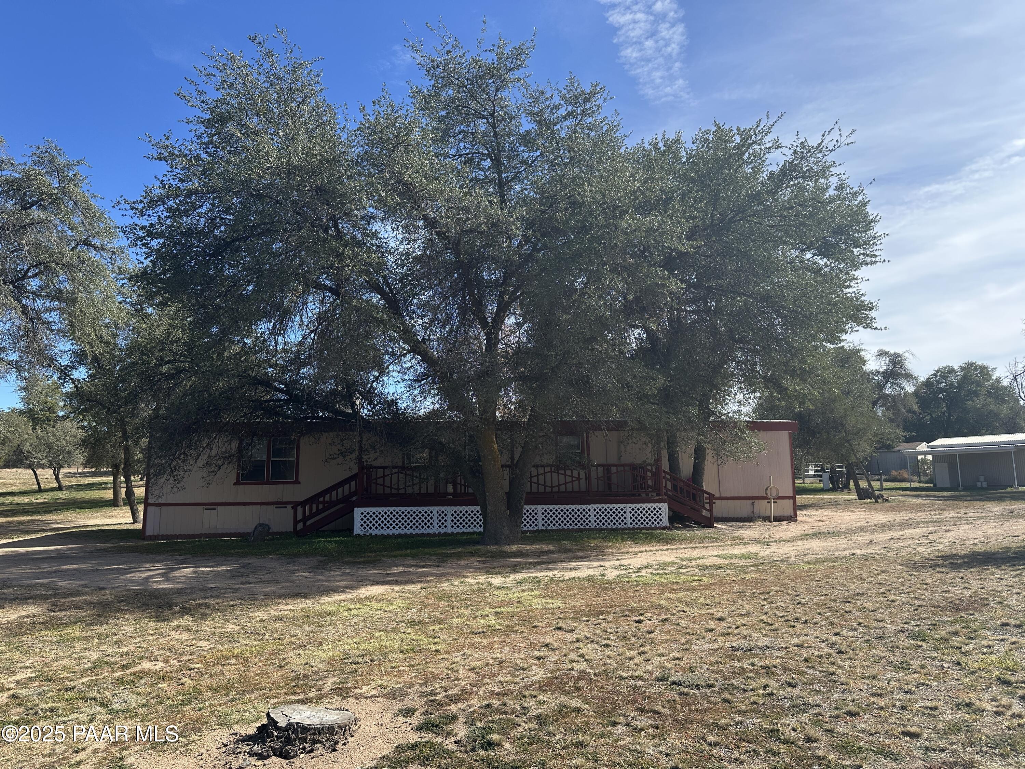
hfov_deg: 71.6
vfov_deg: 56.8
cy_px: 384
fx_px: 711
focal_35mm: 24
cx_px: 512
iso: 80
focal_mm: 6.86
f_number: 1.78
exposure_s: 1/2203
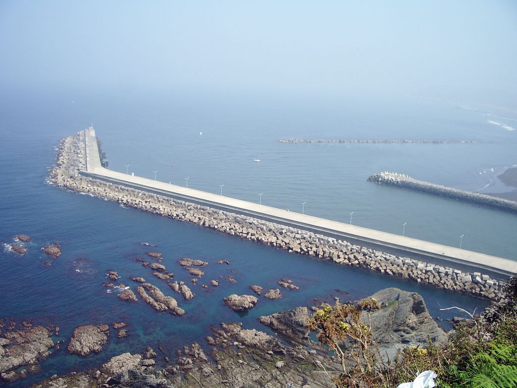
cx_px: 258
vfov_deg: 40.7
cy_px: 194
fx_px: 523
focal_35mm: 35
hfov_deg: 52.6
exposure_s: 1/320
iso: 50
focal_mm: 5.8
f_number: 4.3
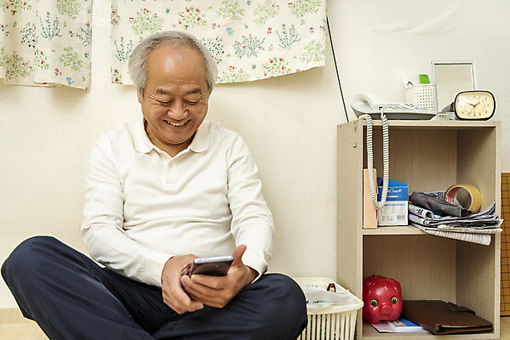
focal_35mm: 38
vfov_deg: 35.1
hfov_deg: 50.7
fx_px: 539
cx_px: 255
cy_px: 170
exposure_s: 1/125
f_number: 2.8
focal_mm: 38
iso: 320
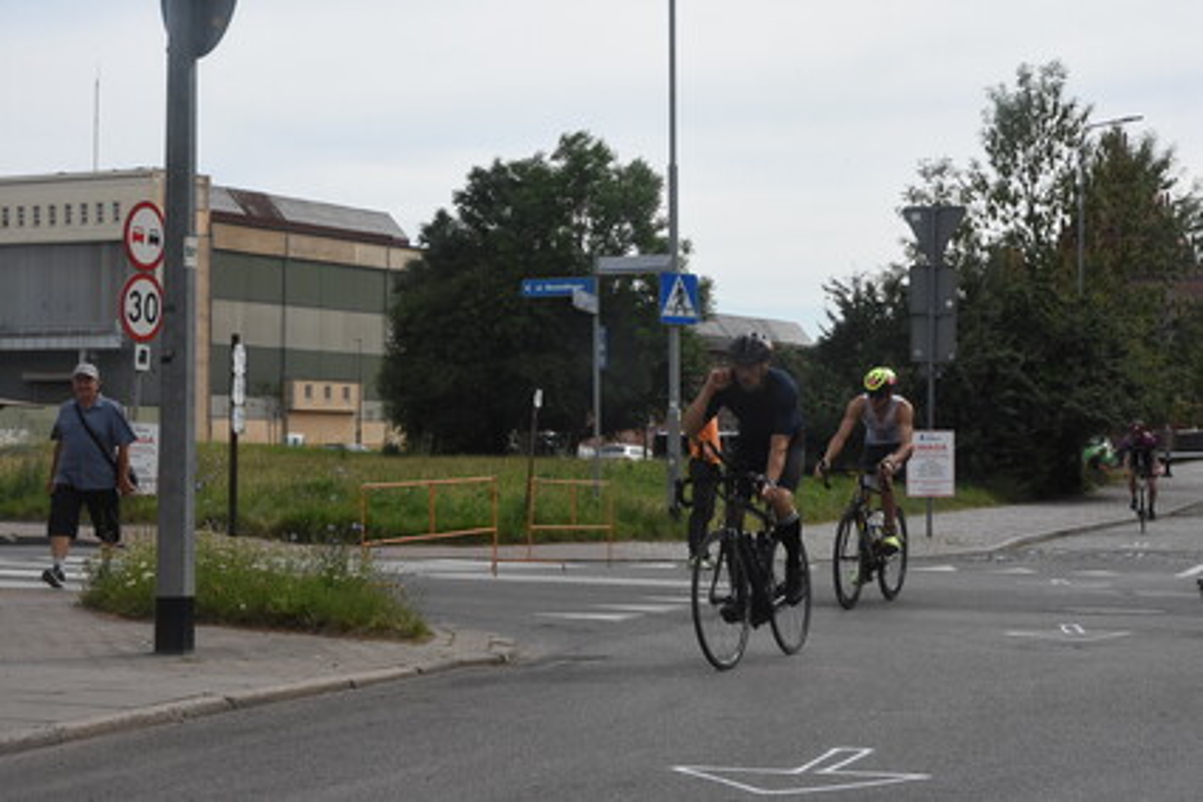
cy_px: 401
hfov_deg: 29.2
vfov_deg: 19.7
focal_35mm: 69
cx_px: 602
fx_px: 2306
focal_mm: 46
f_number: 14
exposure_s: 1/800
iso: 1250
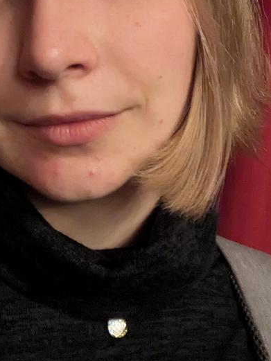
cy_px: 158
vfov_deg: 32.7
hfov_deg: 24.6
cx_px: 70
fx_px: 616
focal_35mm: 59
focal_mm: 2.5
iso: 1700
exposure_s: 1/20
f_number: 2
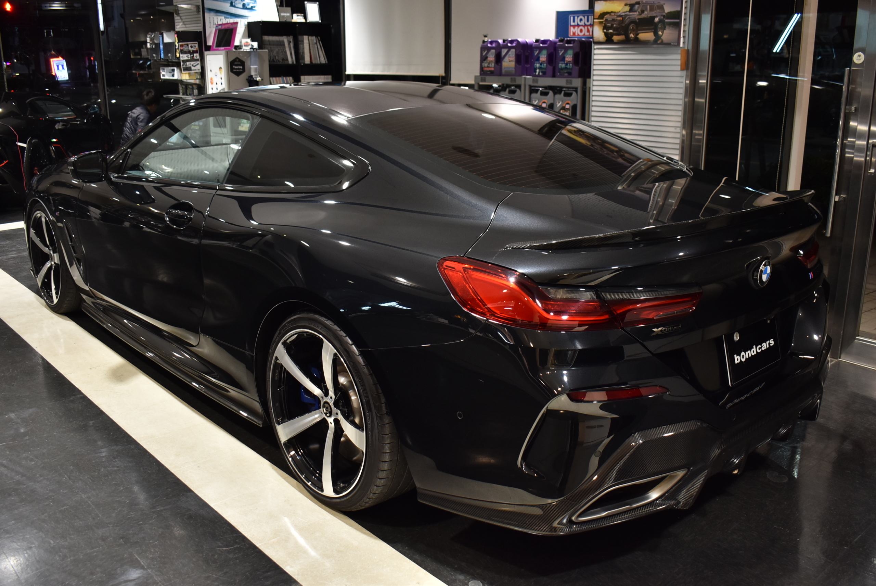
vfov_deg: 40.0
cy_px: 293
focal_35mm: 33
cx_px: 438
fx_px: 804
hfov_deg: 57.2
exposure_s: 1/30
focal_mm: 22
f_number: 3.8
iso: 450
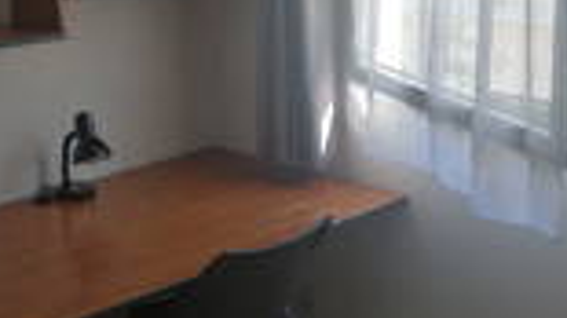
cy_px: -18
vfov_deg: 17.7
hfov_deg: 31.4
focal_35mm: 66
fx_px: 992
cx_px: 154
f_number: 1.8
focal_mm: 3.6
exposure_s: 1/126
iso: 50
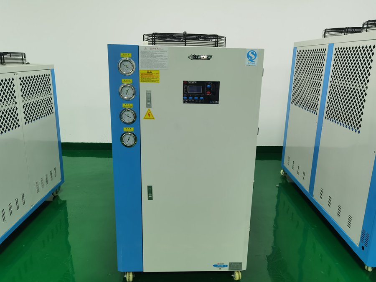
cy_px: 141
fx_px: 293
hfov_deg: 65.3
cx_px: 188
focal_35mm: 27
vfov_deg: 51.4
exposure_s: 1/100
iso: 160
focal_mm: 6.71
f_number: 1.9
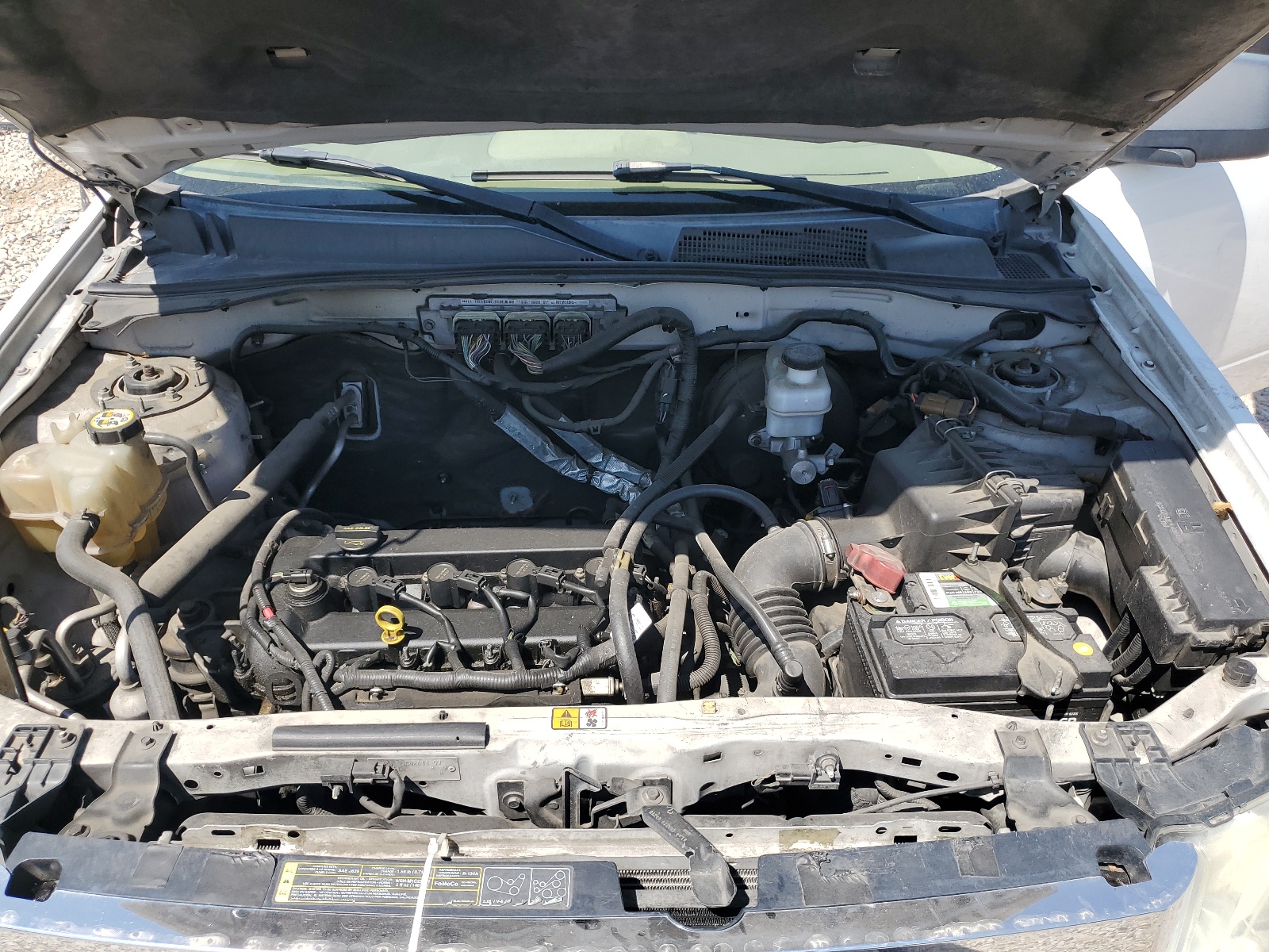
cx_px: 634
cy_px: 476
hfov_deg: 67.3
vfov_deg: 53.1
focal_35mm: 26
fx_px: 953
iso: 50
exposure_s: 1/2000
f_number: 1.5
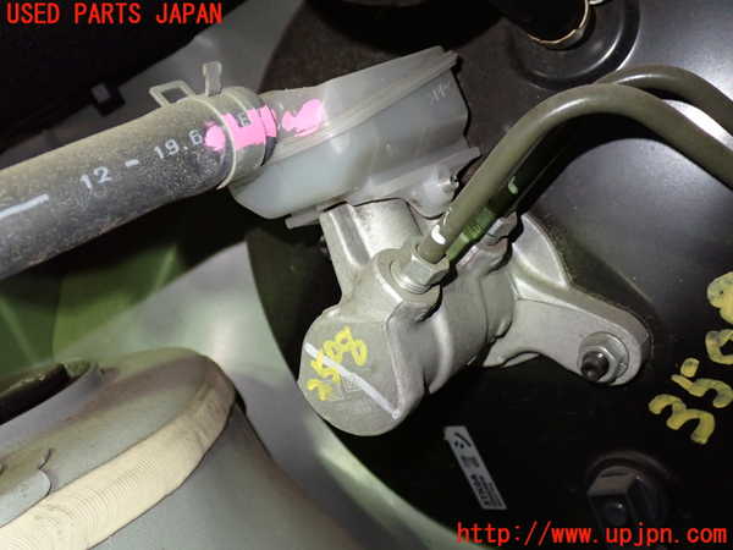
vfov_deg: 37.7
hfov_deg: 49.0
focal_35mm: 38
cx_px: 366
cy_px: 275
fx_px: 805
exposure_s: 1/30
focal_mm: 6.83
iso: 800
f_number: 2.7
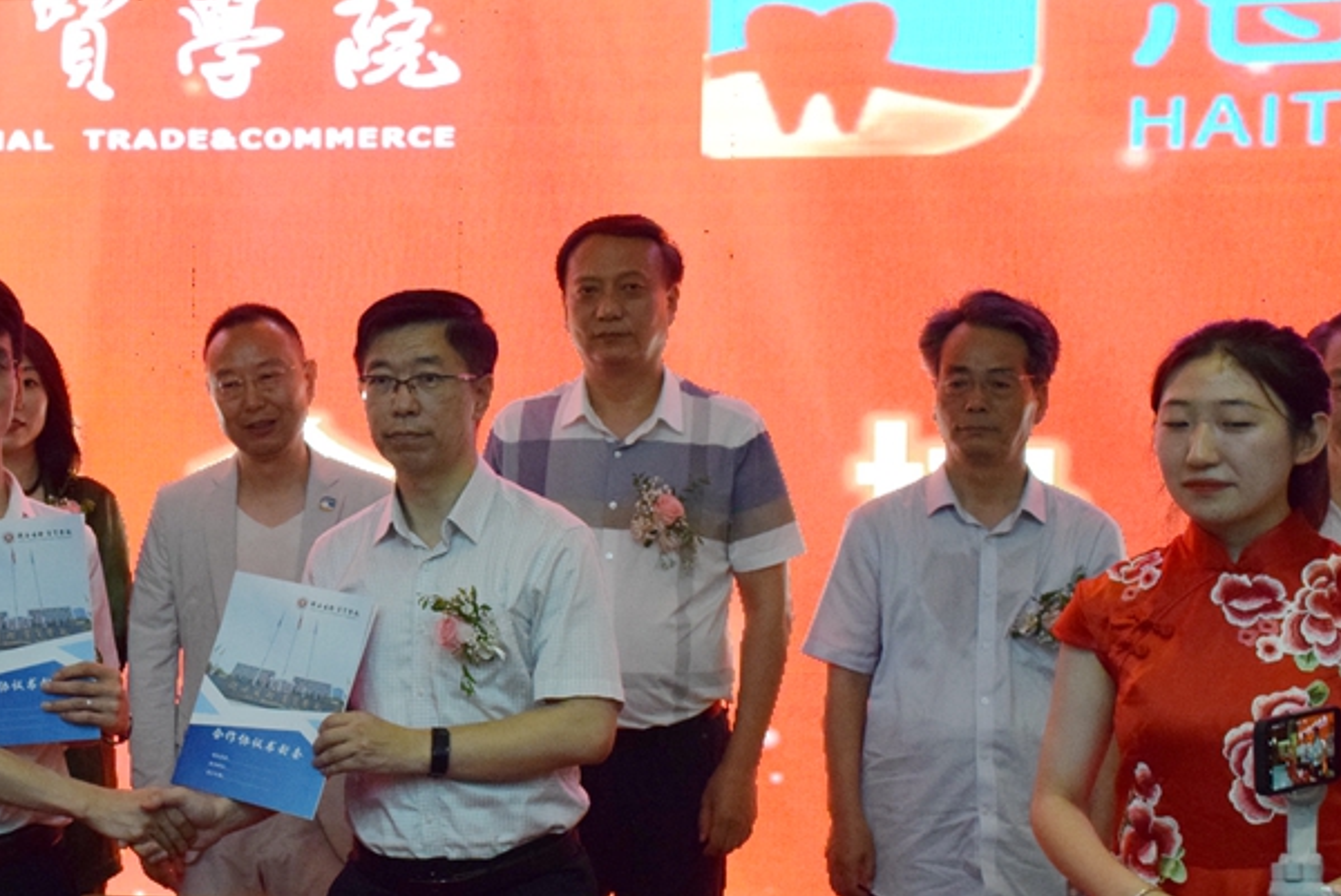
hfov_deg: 26.5
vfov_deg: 18.2
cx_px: 273
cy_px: 534
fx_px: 2796
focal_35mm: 75
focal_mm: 30
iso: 2500
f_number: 8
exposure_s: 1/60
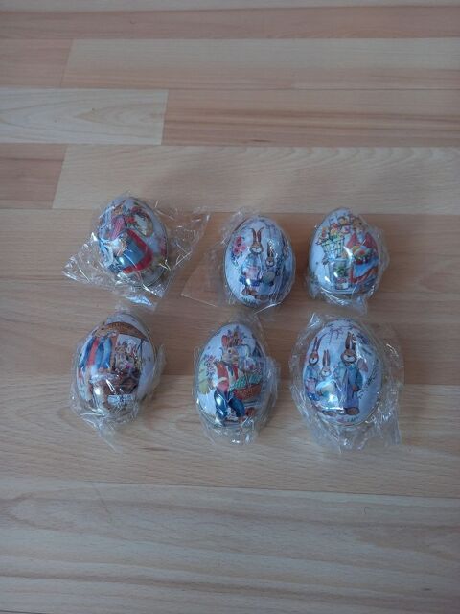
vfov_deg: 69.4
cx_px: 230
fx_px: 443
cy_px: 307
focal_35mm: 25
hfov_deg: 54.9
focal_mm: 4.6
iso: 50
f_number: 2
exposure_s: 1/50
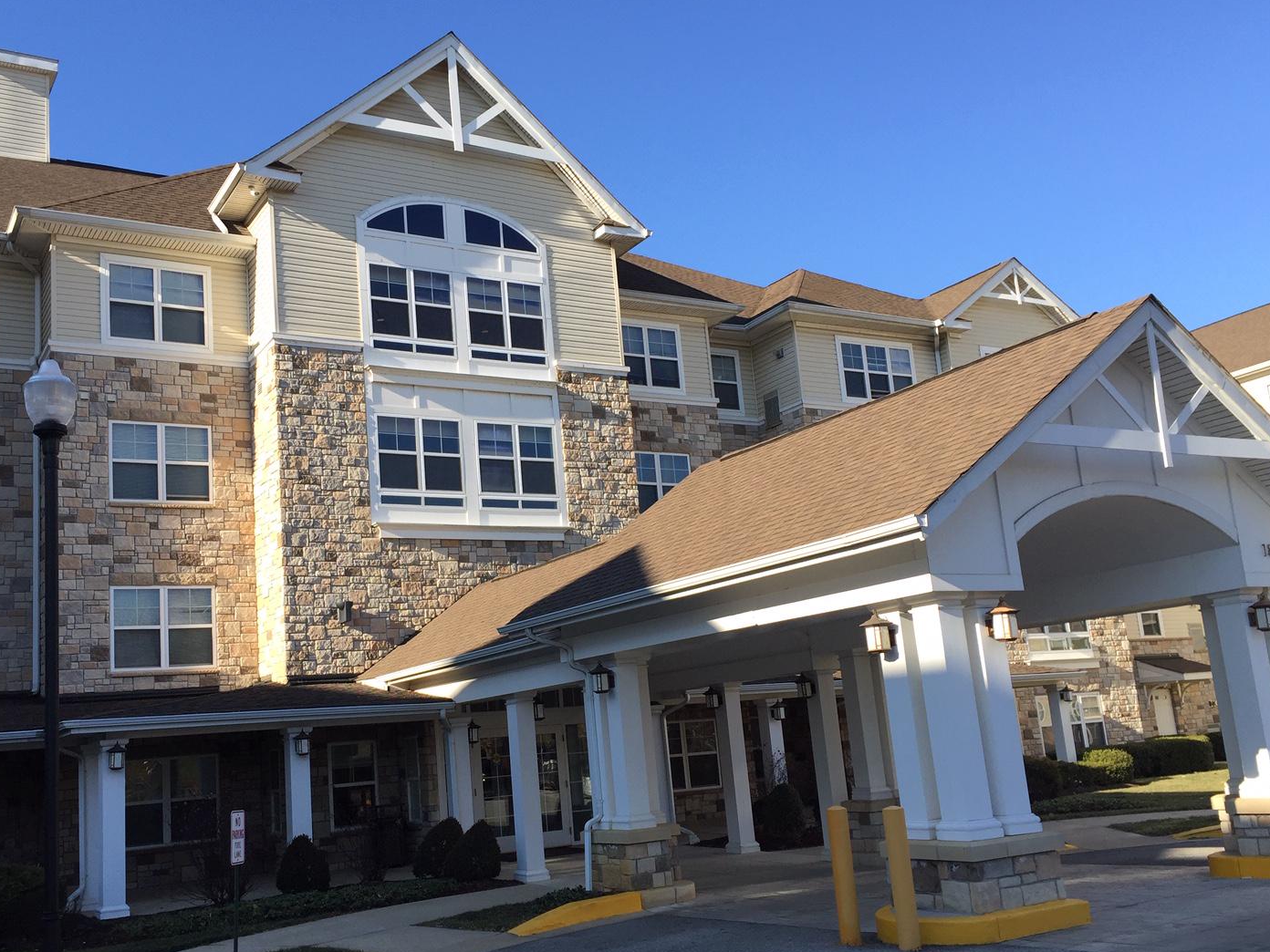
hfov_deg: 53.8
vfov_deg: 41.8
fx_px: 1247
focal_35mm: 34
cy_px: 508
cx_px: 561
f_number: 2.2
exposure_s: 1/942
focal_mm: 4.15
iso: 32
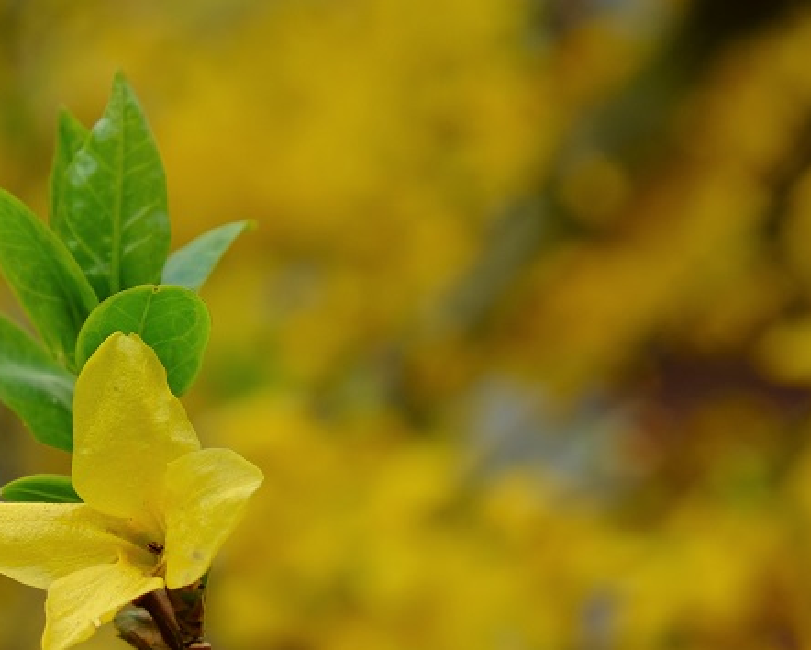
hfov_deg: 10.9
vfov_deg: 8.8
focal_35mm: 176
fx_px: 4226
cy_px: 553
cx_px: 101
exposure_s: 1/160
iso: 200
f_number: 5.6
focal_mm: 55
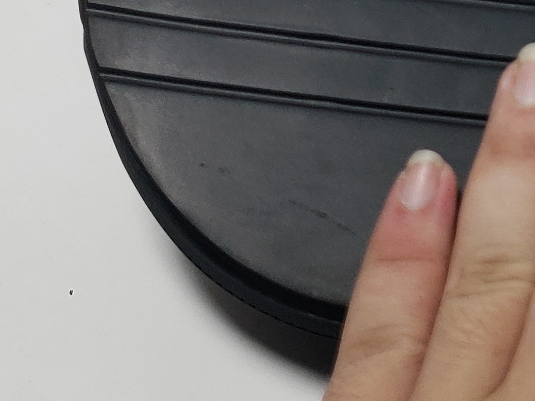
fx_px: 1561
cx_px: 703
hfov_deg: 18.1
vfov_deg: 13.6
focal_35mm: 101
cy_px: -226
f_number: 1.5
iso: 50
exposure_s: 1/343
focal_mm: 4.3
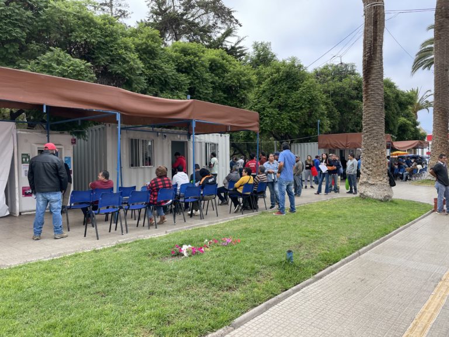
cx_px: 224
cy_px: 168
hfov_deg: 67.3
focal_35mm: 26
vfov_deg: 53.1
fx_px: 337
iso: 32
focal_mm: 4.2
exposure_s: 1/801
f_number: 1.6
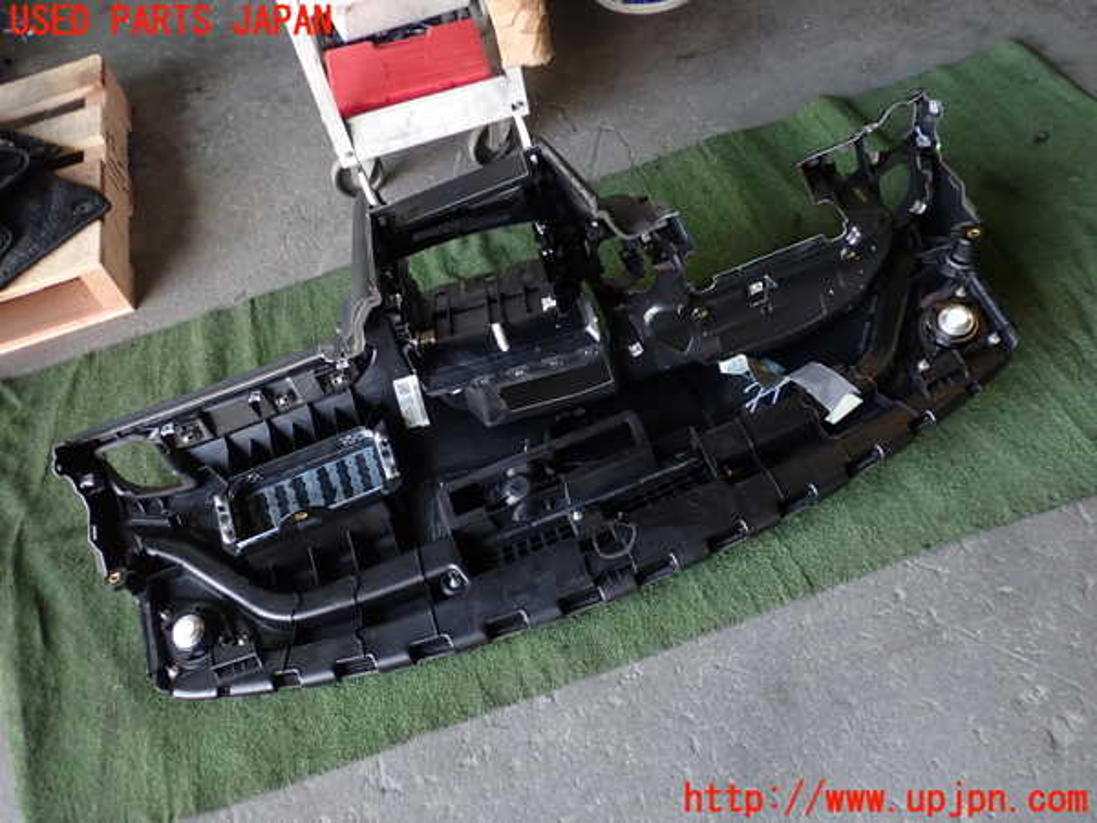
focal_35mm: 30
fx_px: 951
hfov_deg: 60.0
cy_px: 412
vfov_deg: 46.8
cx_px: 548
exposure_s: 1/50
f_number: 2.3
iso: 200
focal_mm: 5.4
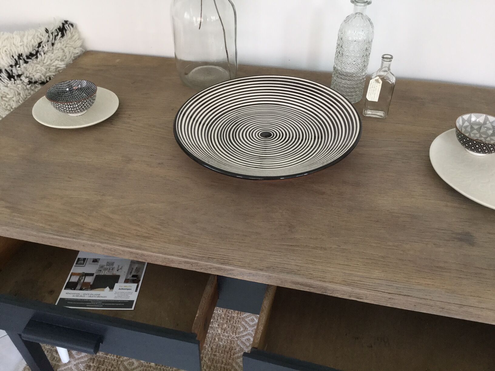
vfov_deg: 45.4
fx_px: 443
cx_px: 248
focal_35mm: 31
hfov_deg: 58.4
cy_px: 186
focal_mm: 3.3
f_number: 2.4
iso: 80
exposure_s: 1/33
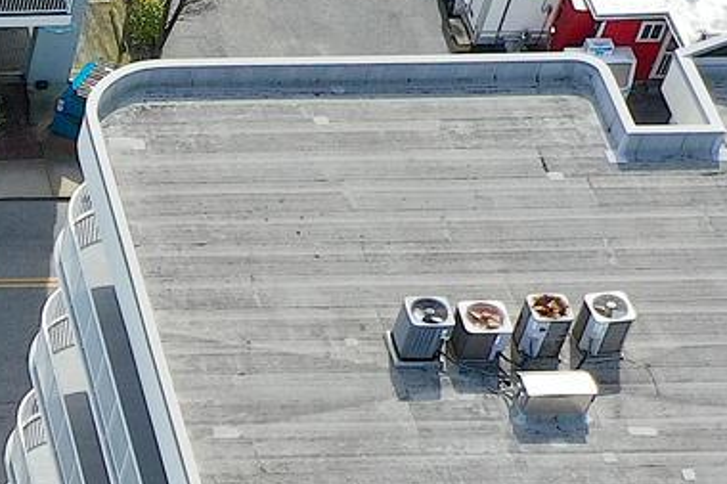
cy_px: 879
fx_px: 3048
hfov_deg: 12.1
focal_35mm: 151
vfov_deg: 8.7
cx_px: -727
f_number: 5
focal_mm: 10.26
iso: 100
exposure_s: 1/320
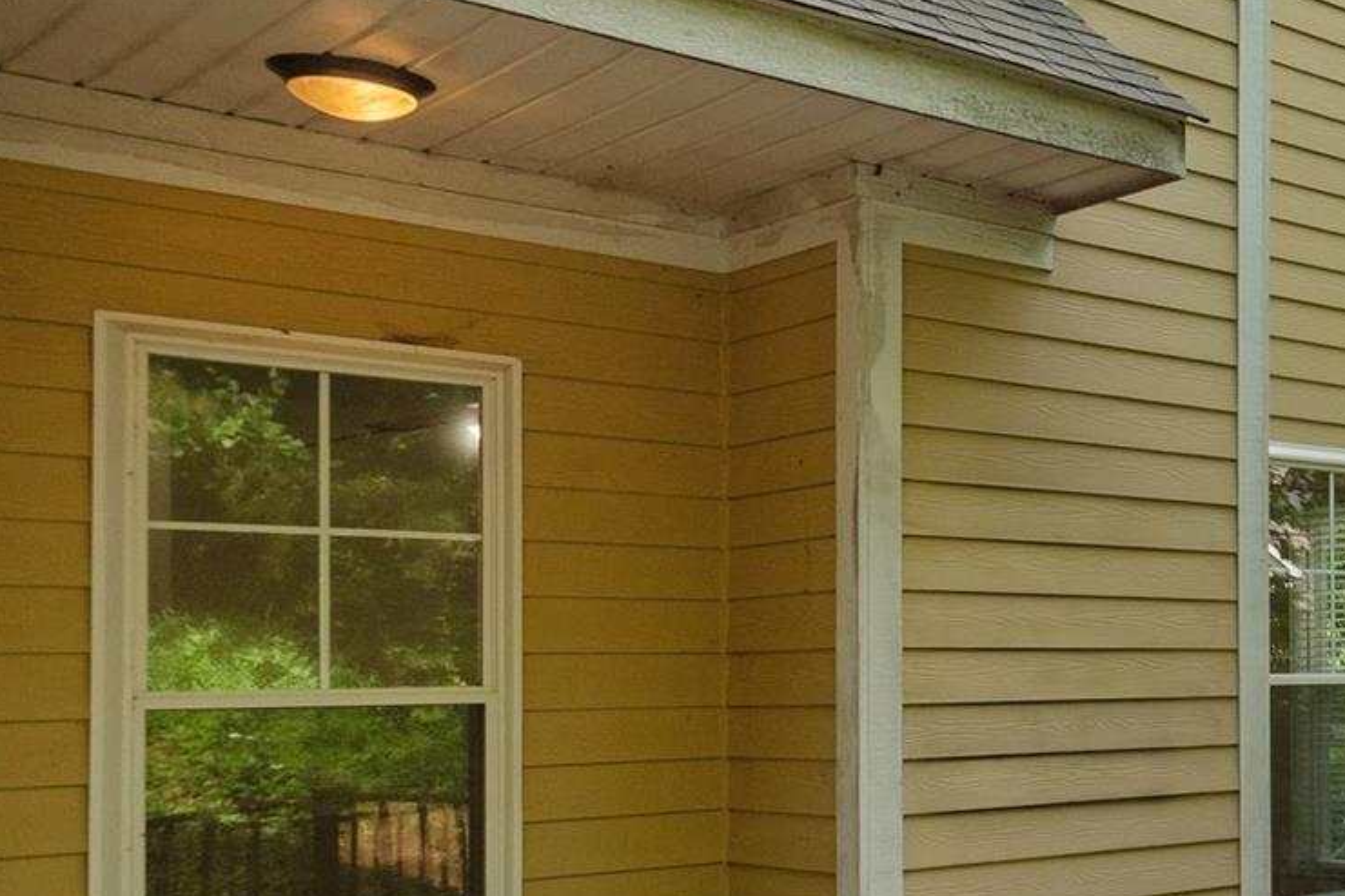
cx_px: 1821
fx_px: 1756
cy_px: 562
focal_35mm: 47
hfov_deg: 30.9
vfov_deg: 28.5
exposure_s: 1/320
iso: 320
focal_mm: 17
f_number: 7.1
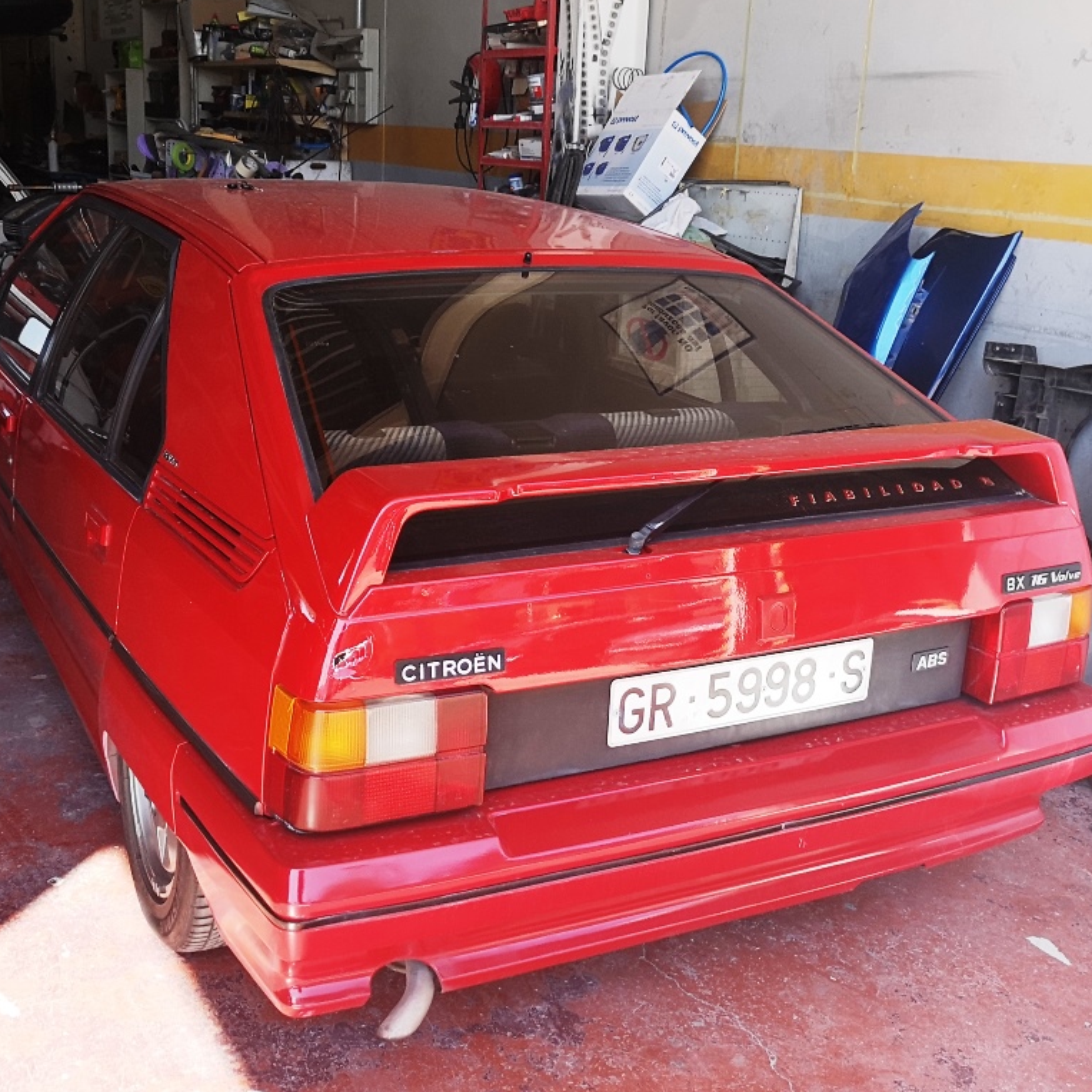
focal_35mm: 32
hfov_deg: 51.1
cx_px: 536
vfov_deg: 51.1
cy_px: 545
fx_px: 1142
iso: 50
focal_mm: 5.58
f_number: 1.8
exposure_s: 1/368
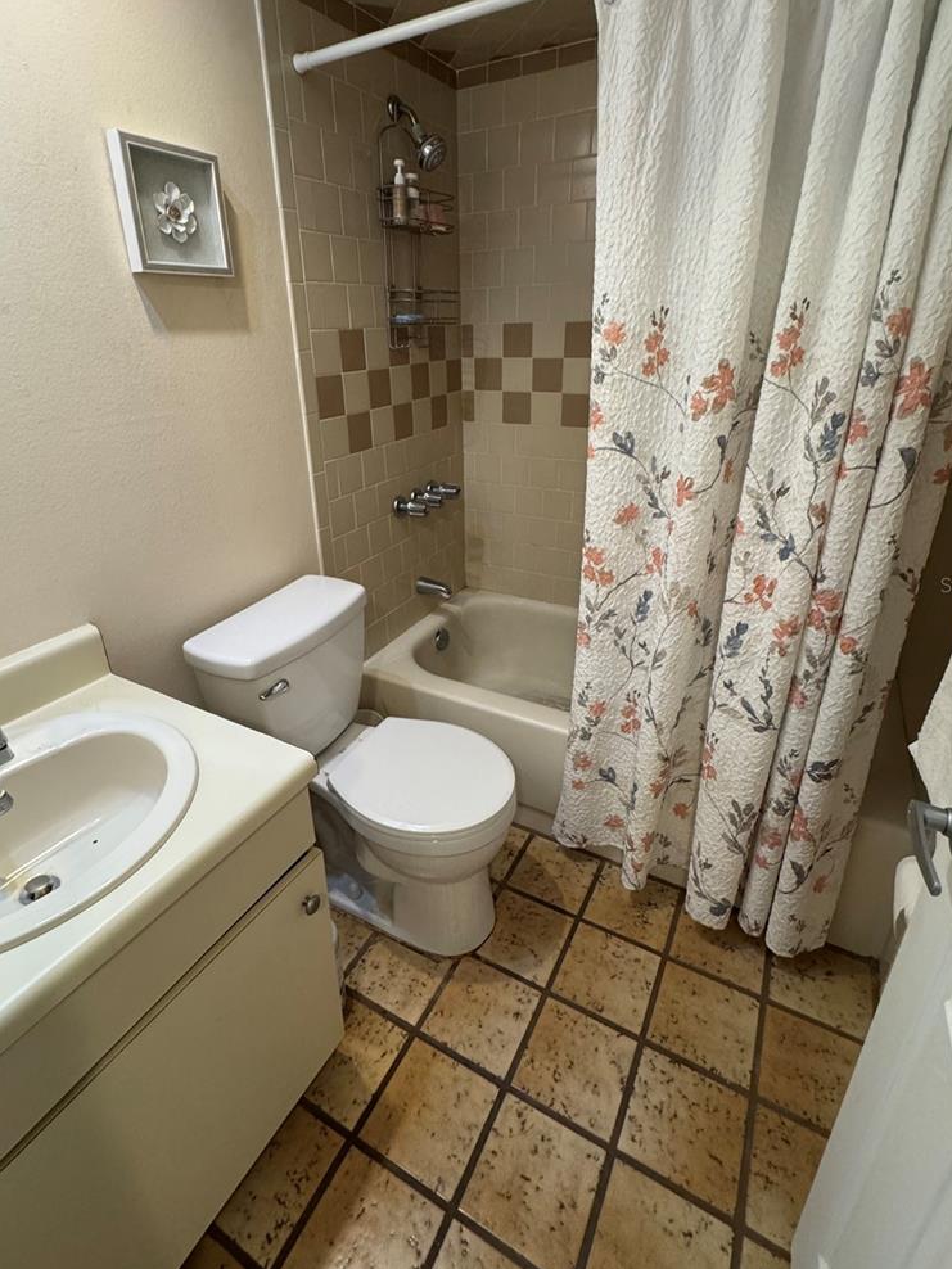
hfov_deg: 74.7
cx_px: 454
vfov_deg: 90.8
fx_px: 623
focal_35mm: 17
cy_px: 584
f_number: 2.2
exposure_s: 1/60
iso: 320
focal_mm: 2.22
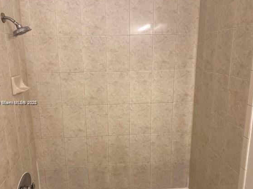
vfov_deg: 46.7
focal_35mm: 30
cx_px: 119
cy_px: 103
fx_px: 219
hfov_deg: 59.9
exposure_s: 1/120
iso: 64
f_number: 1.8
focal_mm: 4.25
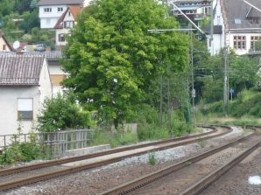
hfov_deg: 6.7
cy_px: 136
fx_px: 2222
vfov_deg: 5.0
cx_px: 153
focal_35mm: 295
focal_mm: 18.6
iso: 100
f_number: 5.8
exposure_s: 1/80
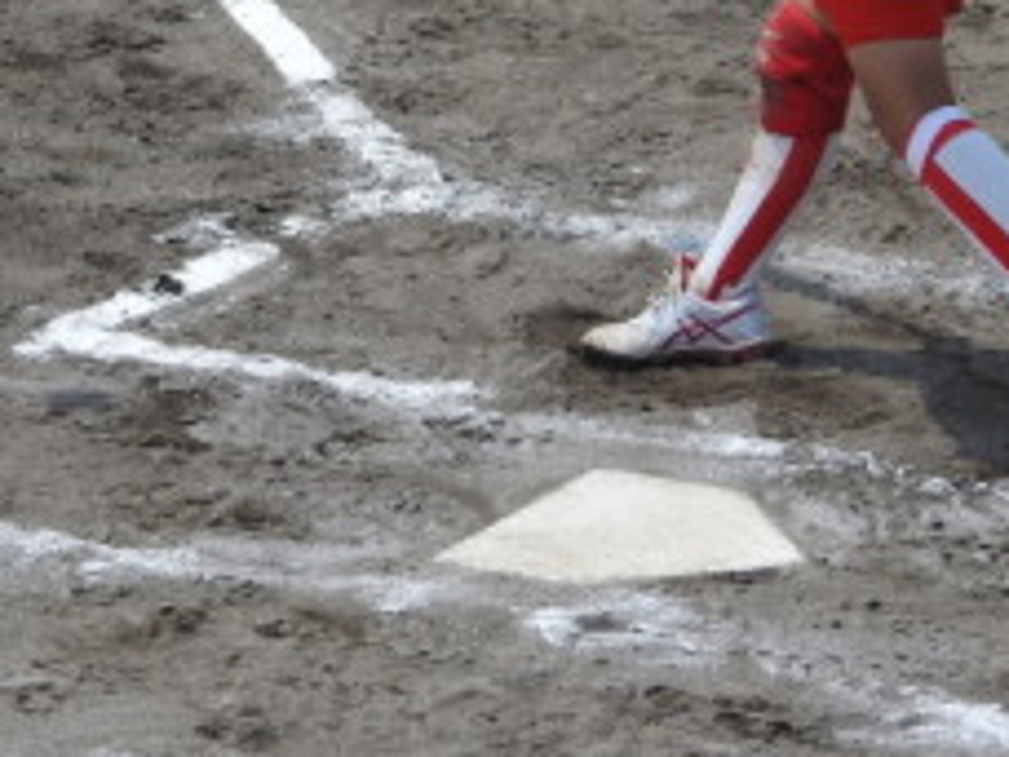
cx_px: 341
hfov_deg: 6.6
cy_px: -13
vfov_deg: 4.9
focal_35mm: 302
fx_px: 8803
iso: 100
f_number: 5
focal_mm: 20.6
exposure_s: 1/800
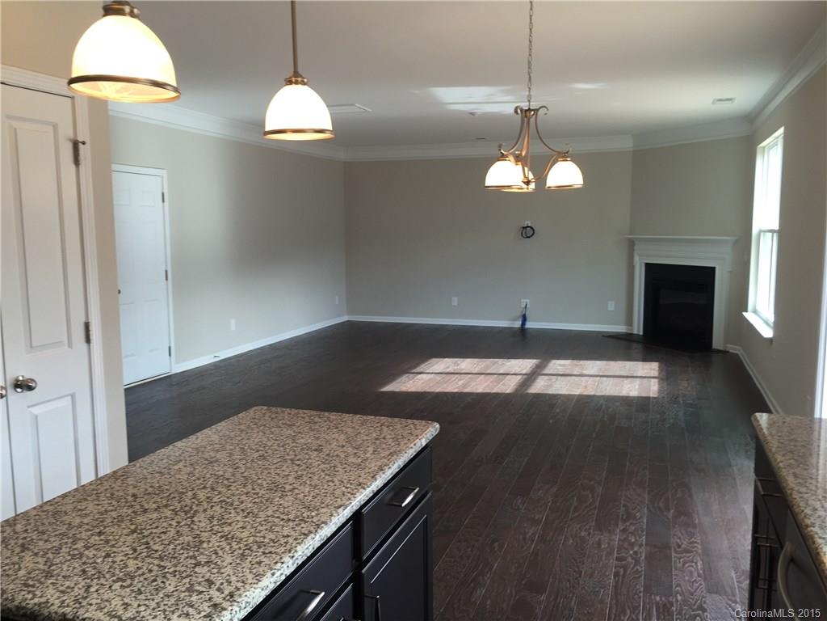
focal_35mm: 29
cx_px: 414
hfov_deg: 61.7
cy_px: 310
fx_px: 693
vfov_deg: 48.2
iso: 32
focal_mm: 4.15
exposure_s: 1/40
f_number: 2.2
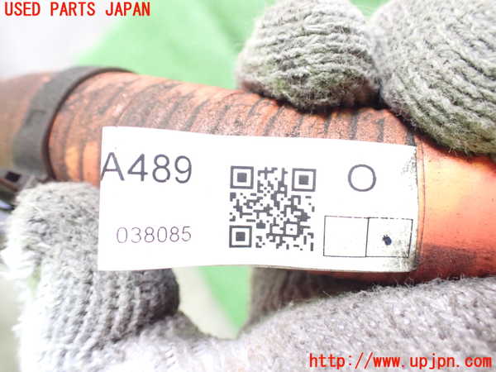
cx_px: 248
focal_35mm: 30
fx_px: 430
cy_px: 186
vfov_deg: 46.8
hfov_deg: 60.0
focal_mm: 5.4
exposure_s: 1/40
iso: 800
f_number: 2.3
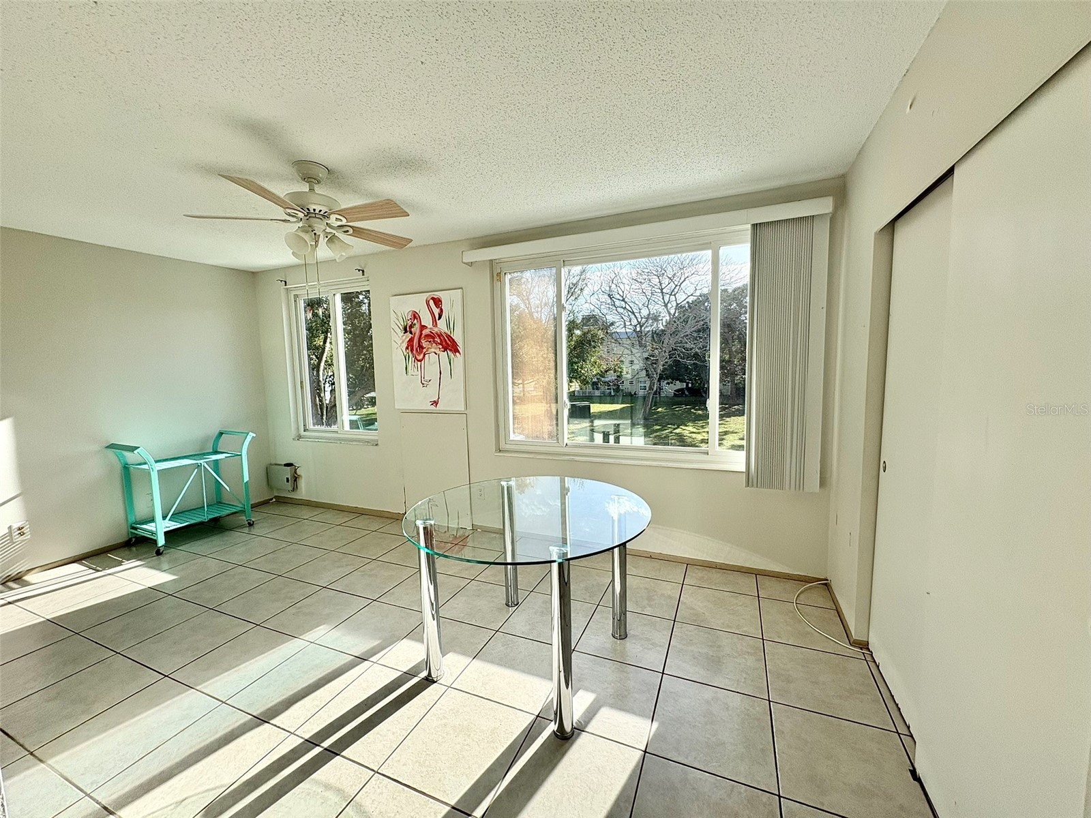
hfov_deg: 102.1
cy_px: 409
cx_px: 546
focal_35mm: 14
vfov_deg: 85.7
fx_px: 441
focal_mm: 2.22
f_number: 2.2
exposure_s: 1/899
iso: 40
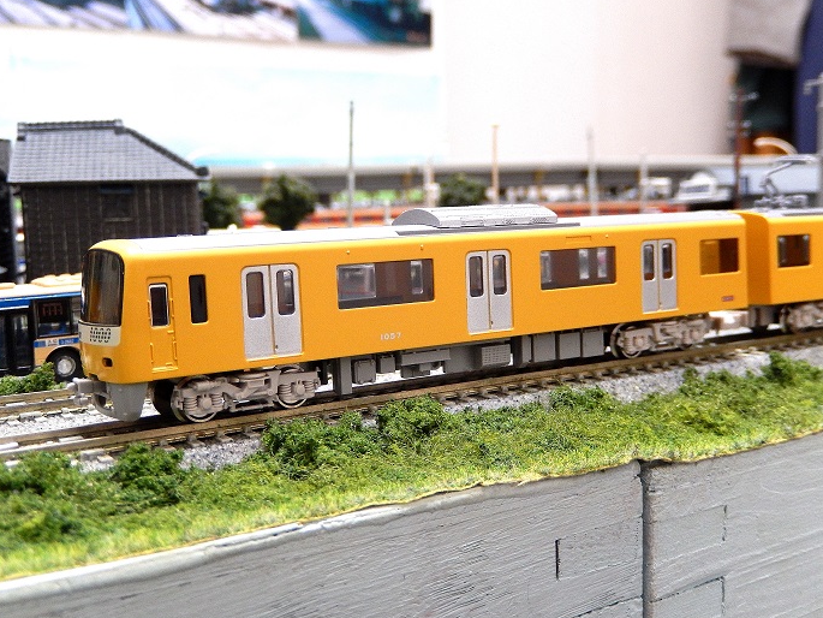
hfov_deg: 41.2
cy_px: 312
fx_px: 1094
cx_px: 405
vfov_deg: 31.5
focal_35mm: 46
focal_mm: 8.1
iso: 400
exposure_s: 1/10
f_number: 4.3
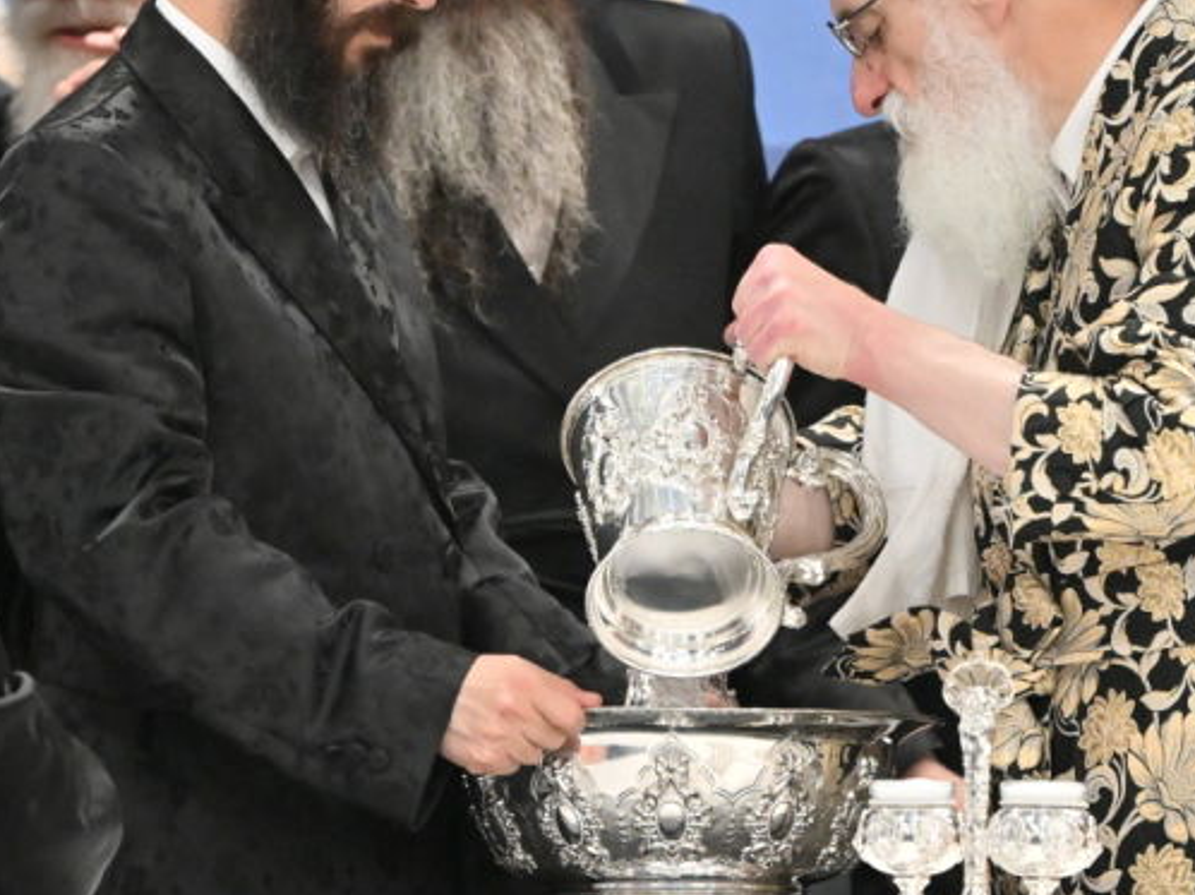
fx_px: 18909
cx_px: 907
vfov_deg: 2.7
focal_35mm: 548
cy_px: 240
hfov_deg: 3.6
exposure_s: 1/320
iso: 1250
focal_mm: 185
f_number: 4
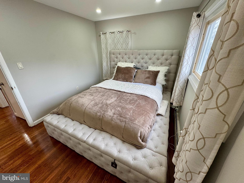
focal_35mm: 14
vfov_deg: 85.7
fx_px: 99
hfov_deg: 102.1
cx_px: 122
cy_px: 92
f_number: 2.2
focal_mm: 2.22
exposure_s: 1/120
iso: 160
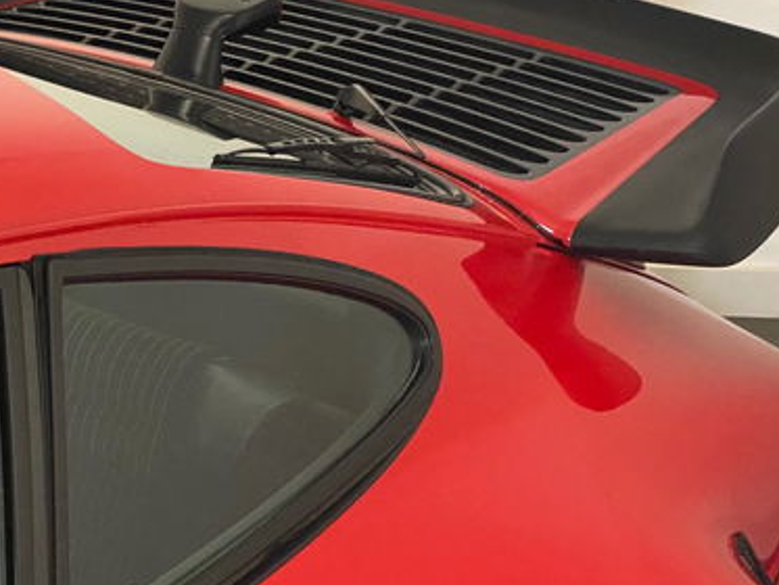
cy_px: 455
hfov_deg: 18.1
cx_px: 86
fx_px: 2409
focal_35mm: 107
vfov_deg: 13.8
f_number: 2
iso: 500
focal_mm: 6
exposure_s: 1/60
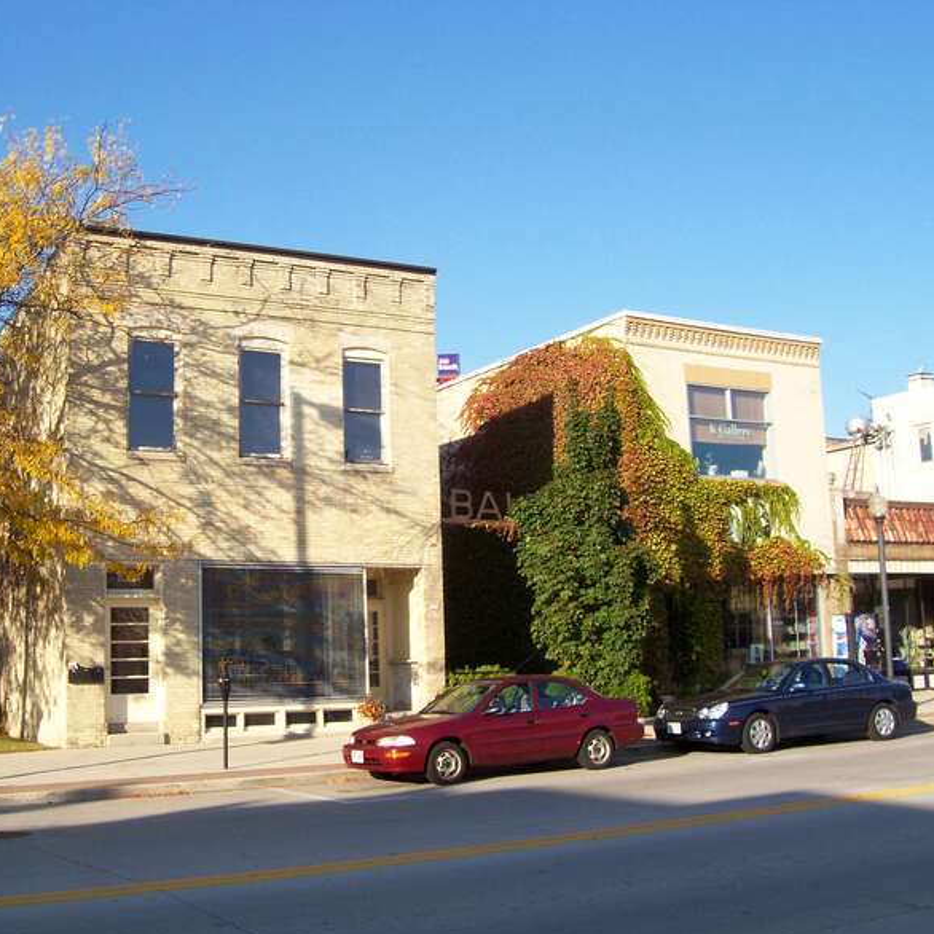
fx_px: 1252
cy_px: 477
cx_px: 373
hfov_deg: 40.7
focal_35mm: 41
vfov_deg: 40.9
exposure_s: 1/273
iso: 80
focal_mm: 5.6
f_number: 5.1
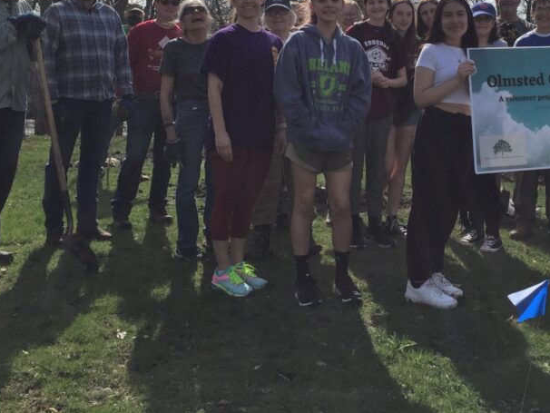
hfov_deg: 38.4
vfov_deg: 28.9
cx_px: 371
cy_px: 66
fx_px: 779
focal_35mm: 49
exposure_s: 1/3300
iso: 32
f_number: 2.2
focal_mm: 4.15
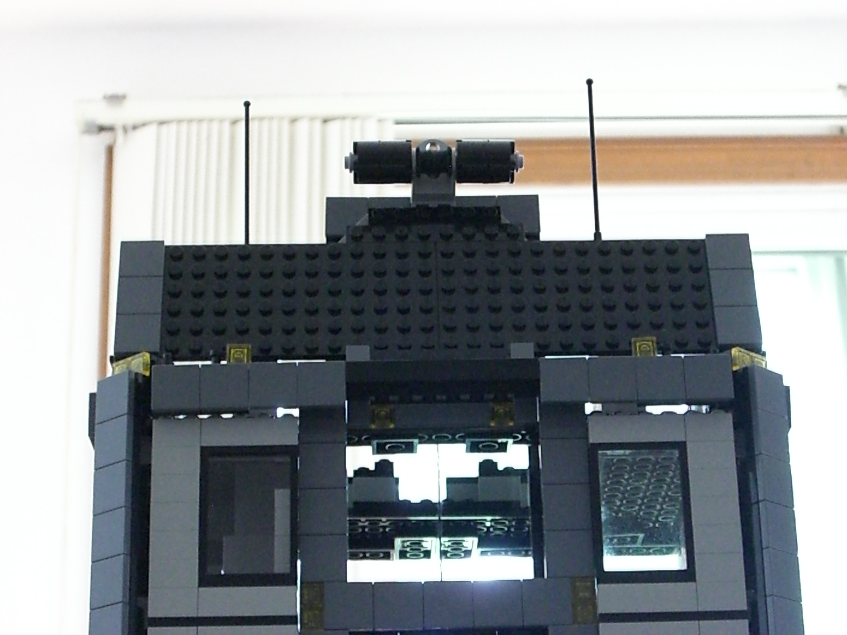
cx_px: 424
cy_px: 318
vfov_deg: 15.7
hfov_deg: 20.9
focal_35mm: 94
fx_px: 2300
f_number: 4.6
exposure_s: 1/20
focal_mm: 15.3
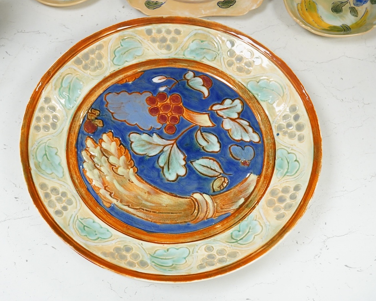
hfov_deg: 36.6
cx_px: 160
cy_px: 150
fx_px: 567
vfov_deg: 29.7
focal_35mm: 51
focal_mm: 30
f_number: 9
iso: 2500
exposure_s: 1/160
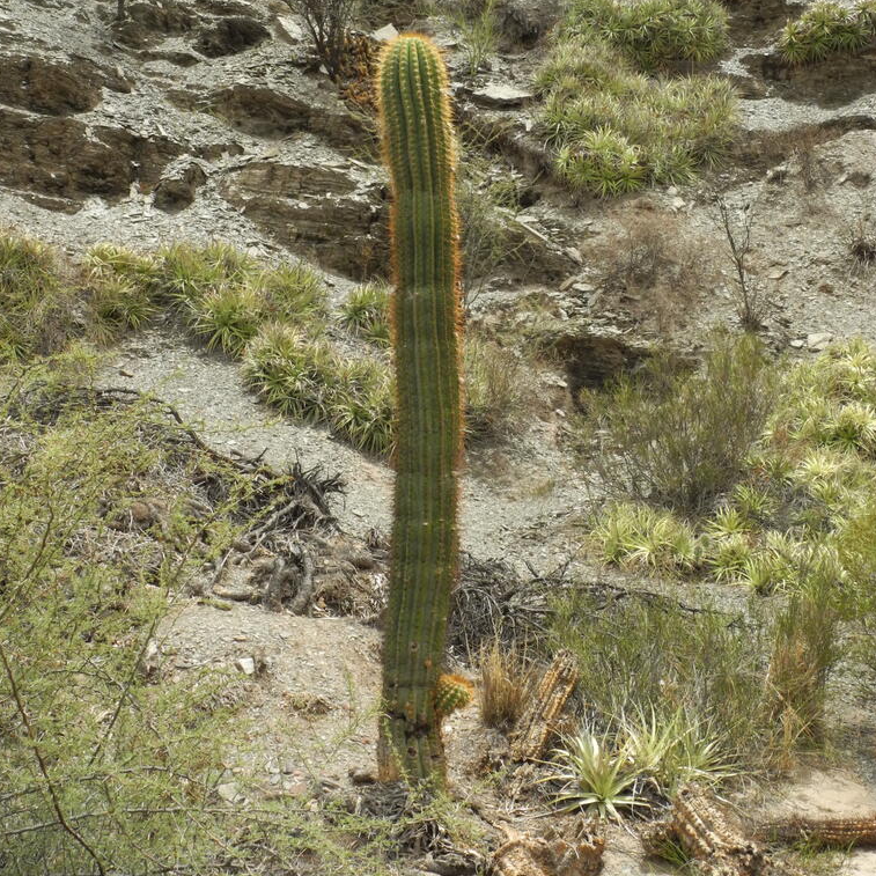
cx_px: 436
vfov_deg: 34.5
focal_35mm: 49
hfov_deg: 34.7
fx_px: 1403
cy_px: 321
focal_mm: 8.8
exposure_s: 1/1250
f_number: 6.3
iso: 400
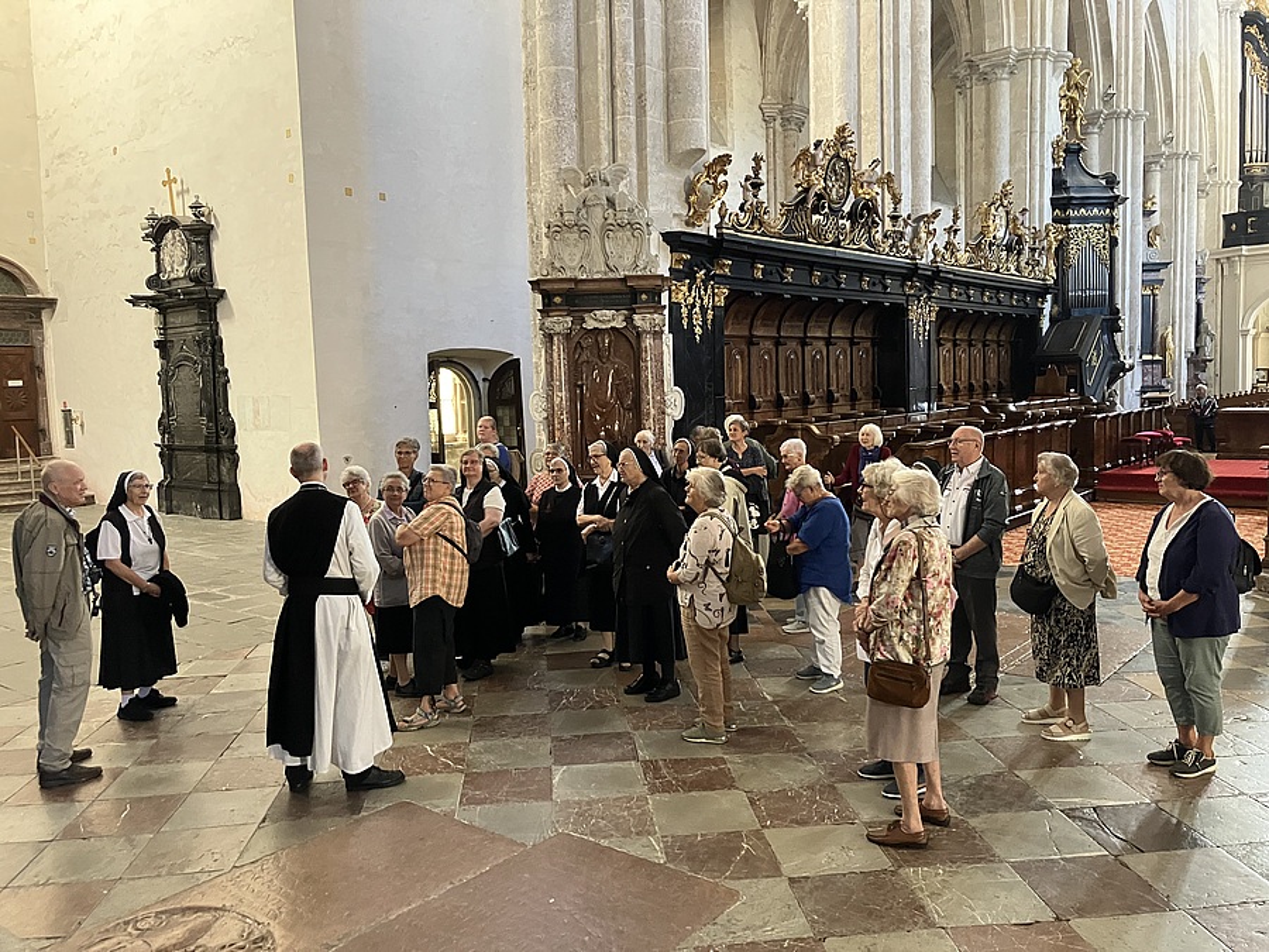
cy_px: 476
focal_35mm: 28
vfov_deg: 49.7
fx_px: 1026
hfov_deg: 63.4
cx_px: 634
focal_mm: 3.99
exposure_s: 1/60
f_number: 1.8
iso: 250
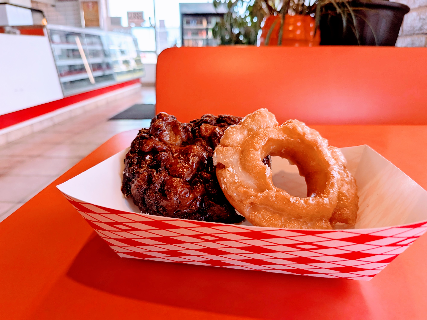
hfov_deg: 71.6
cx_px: 214
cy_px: 160
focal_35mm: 24
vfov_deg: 56.8
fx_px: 296
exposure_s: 1/125
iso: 36
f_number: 1.7
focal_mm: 4.53
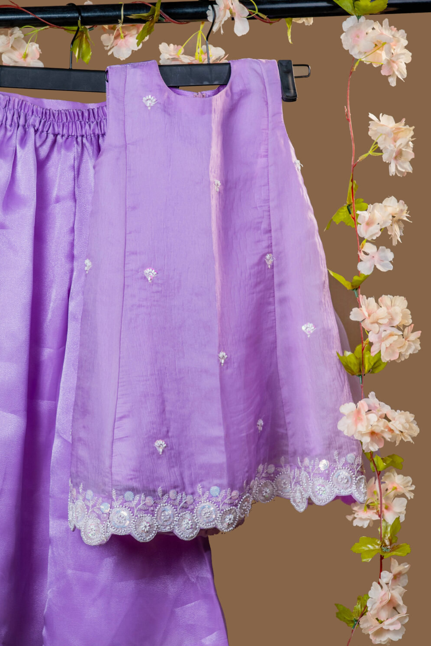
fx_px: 1454
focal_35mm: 81
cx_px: 163
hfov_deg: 16.8
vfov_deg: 25.0
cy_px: 361
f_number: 9
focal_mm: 63
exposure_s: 1/125
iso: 50
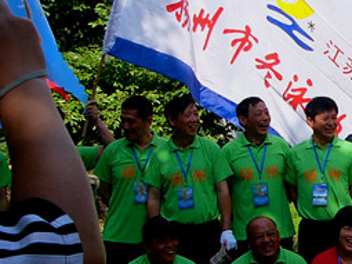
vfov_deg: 13.1
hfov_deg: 16.5
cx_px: 446
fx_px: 1149
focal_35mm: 113
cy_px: 142
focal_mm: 6
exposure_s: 1/250
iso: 50
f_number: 4
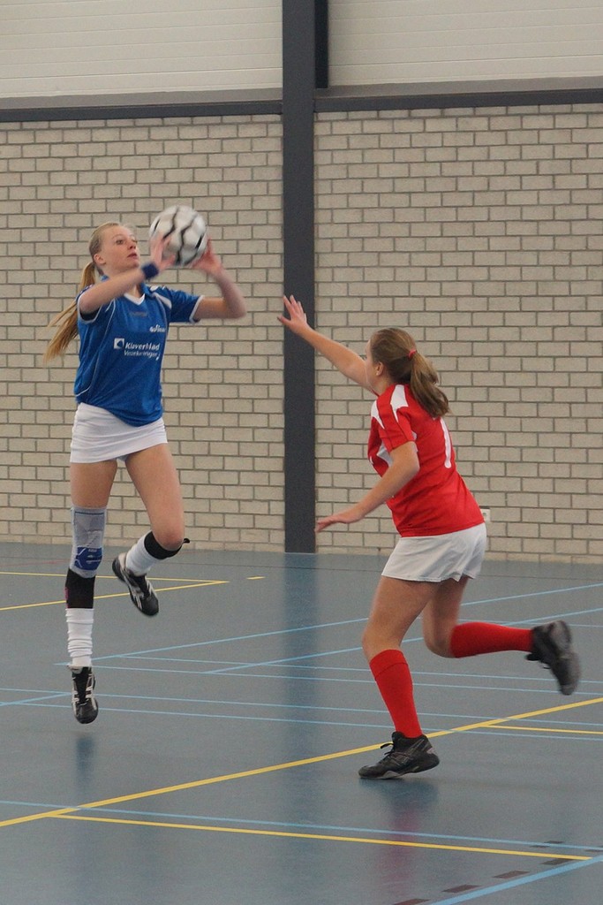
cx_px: 302
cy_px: 452
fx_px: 1884
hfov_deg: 18.2
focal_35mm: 75
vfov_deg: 27.0
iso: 1000
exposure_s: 1/200
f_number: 3.5
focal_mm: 50
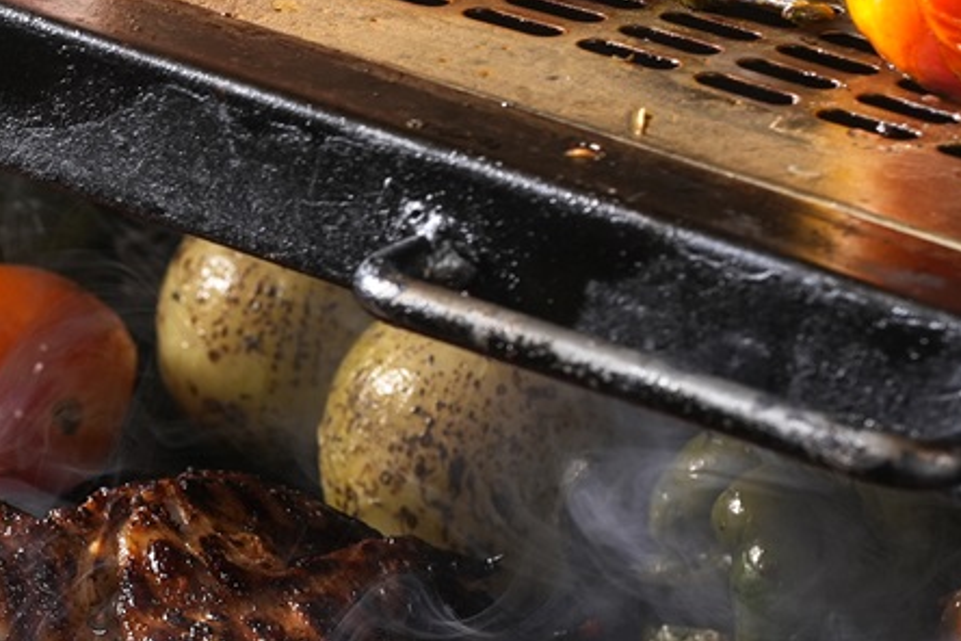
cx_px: -208
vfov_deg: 5.6
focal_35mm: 243
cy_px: 816
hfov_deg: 8.4
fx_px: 6486
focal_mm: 90
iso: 250
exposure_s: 1/125
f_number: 10
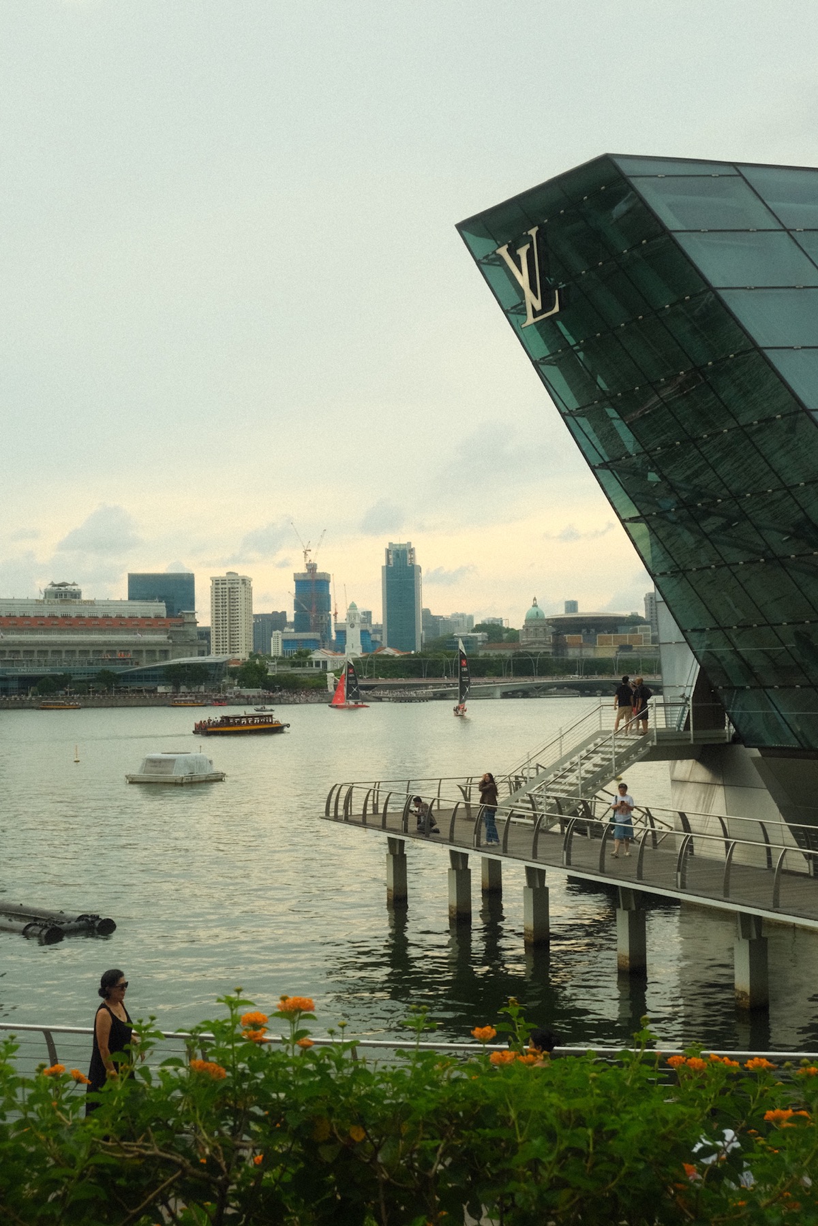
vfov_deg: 47.4
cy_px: 613
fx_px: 1397
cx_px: 409
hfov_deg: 32.6
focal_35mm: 41
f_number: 8
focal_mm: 27.1
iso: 2000
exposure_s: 1/1700
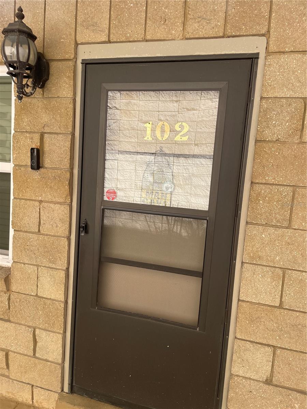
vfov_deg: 67.3
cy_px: 204
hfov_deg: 53.1
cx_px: 154
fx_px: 307
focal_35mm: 26
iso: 32
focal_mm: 4.2
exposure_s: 1/424
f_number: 1.6
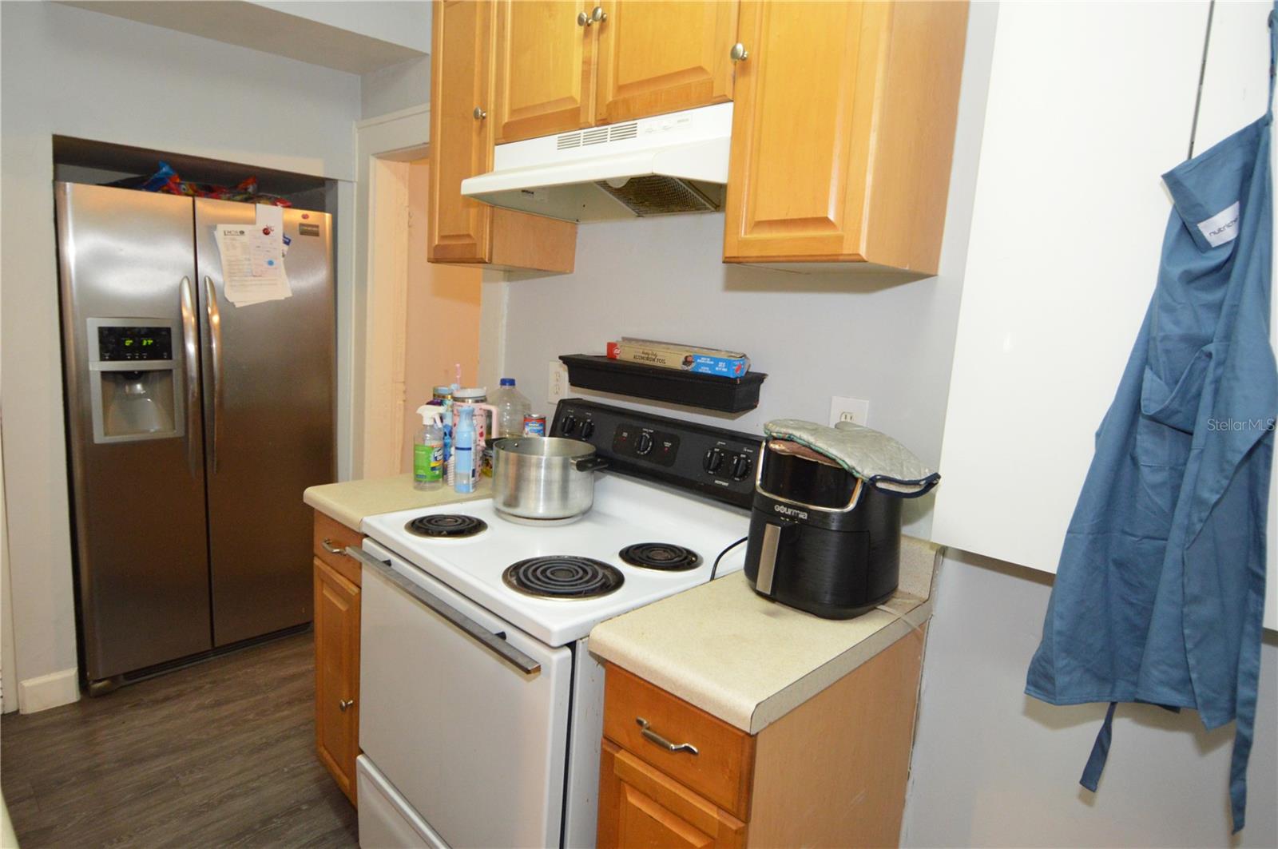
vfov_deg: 67.3
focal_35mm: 18
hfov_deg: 90.1
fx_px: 638
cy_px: 424
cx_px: 639
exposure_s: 1/60
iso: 1600
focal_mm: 12
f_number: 4
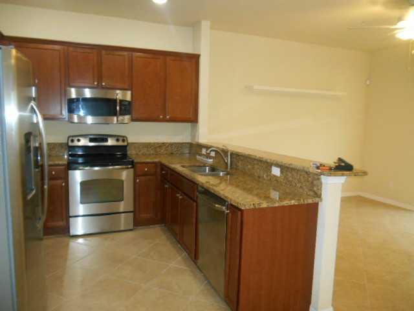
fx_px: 311
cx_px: 207
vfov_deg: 53.1
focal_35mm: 26
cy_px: 156
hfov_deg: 67.3
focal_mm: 4.7
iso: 400
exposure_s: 1/25
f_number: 3.4
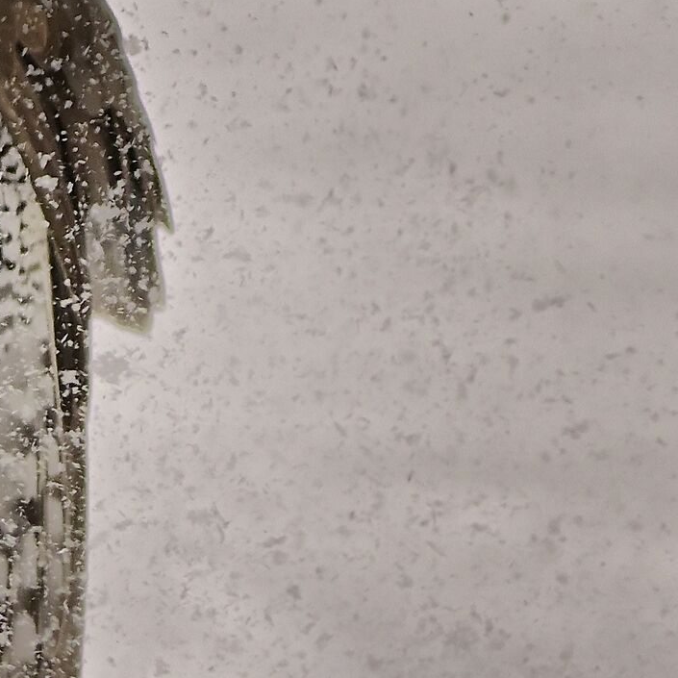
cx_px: -84
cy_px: 317
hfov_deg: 2.0
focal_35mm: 868
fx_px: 19234
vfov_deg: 2.0
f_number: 2.8
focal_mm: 300
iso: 640
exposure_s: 1/2000
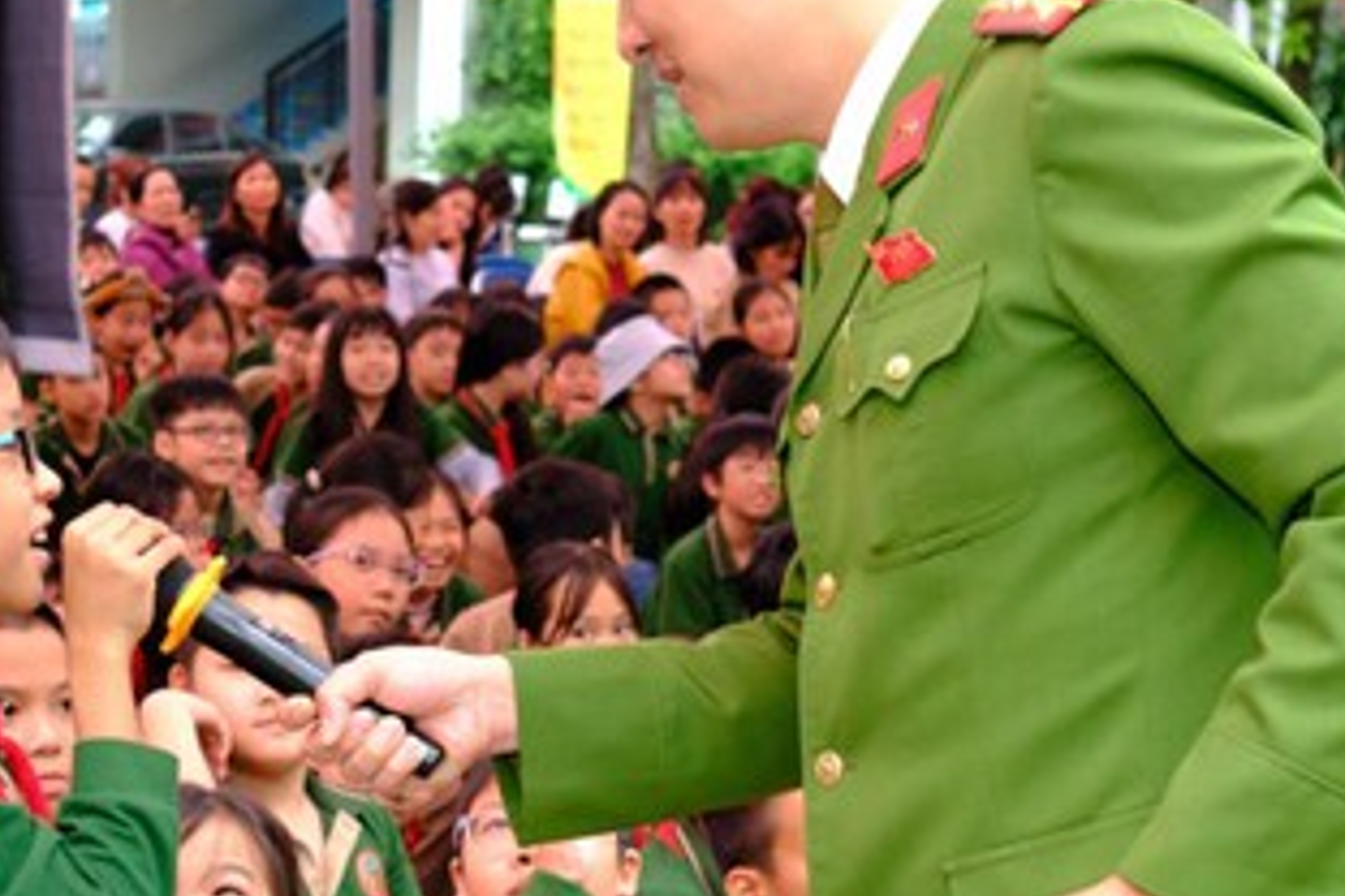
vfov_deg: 16.4
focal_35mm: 83
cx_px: 487
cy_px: 526
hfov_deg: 24.4
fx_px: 3101
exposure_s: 1/100
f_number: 3.2
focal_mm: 23
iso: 250
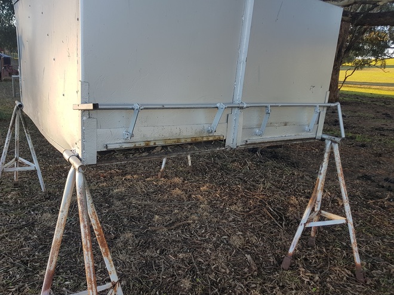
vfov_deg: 53.1
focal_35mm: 26
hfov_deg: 67.3
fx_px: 296
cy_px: 148
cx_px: 197
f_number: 1.7
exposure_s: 1/232
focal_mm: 4.2
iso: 40
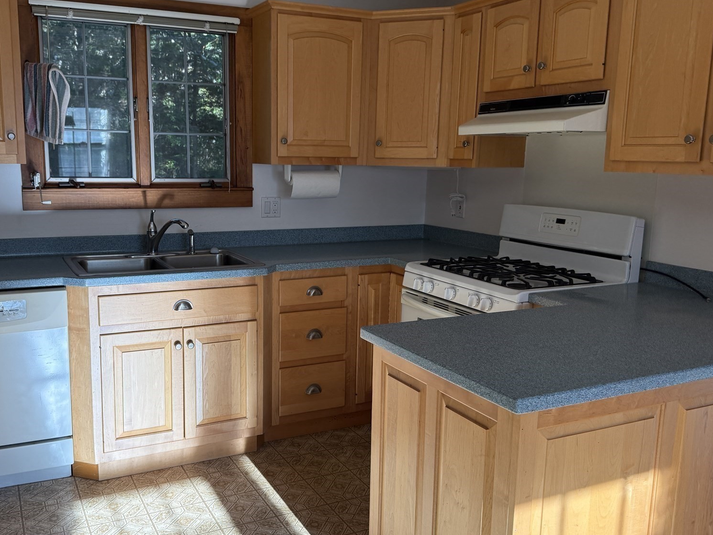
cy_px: 282
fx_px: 680
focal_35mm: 33
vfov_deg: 42.9
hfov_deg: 55.1
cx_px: 306
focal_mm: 6.76
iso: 100
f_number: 1.78
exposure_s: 1/342
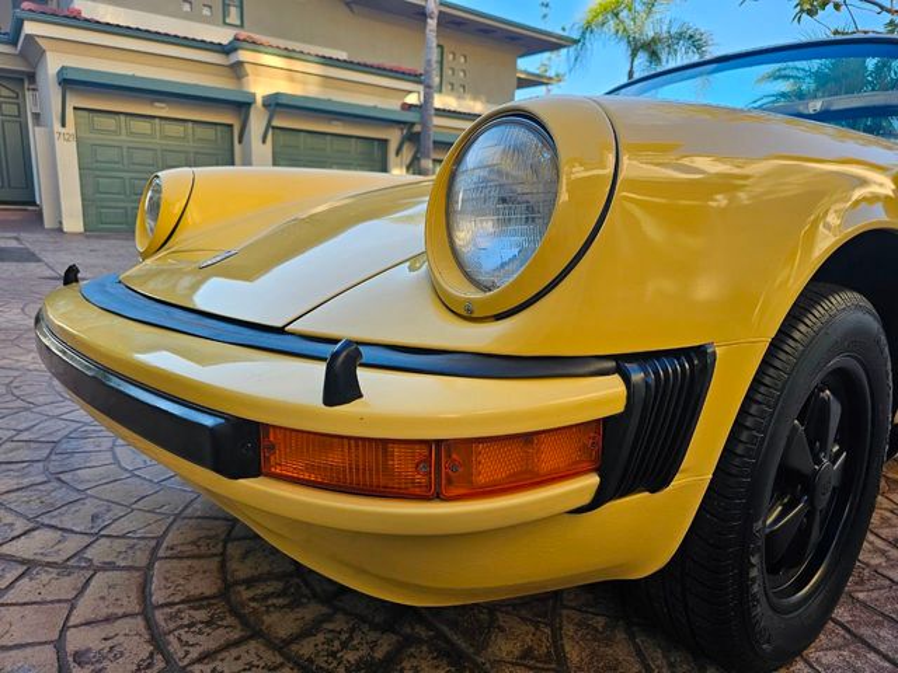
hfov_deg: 73.9
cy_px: 336
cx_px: 449
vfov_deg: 58.9
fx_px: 597
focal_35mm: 23
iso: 25
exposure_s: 1/207
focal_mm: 6.3
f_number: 1.7
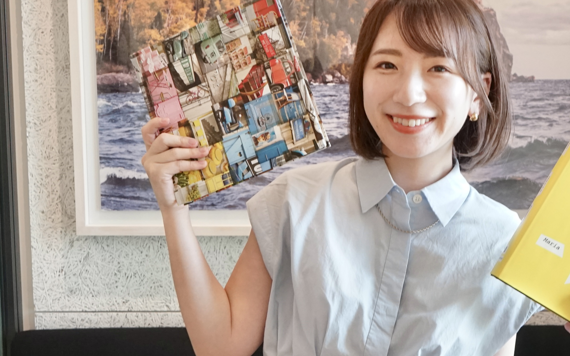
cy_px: 222
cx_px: 376
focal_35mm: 60
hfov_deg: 33.7
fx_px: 932
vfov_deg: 21.6
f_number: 7.1
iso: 2000
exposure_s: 1/50
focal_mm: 28
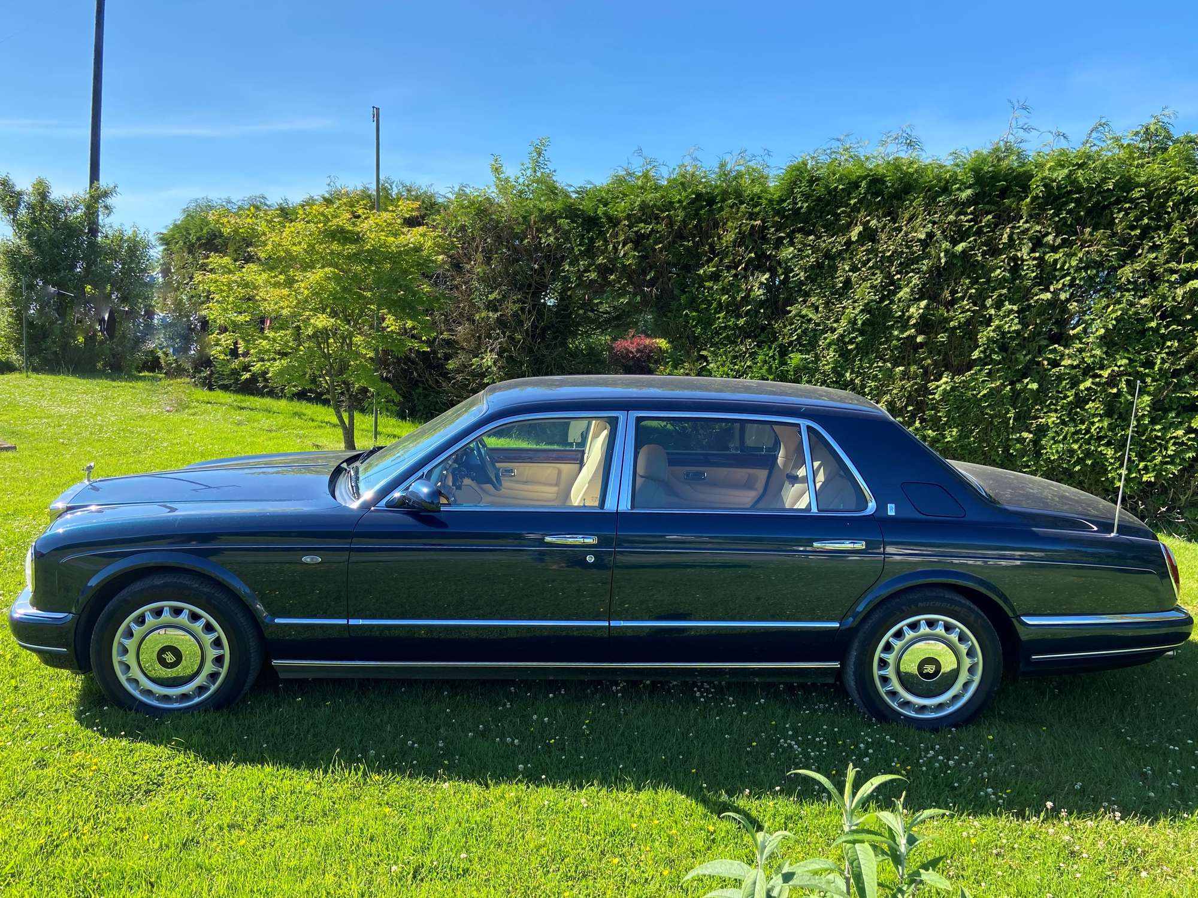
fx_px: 900
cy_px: 449
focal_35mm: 26
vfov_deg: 53.1
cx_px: 599
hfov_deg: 67.3
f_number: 1.8
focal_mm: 4.25
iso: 32
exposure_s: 1/1016
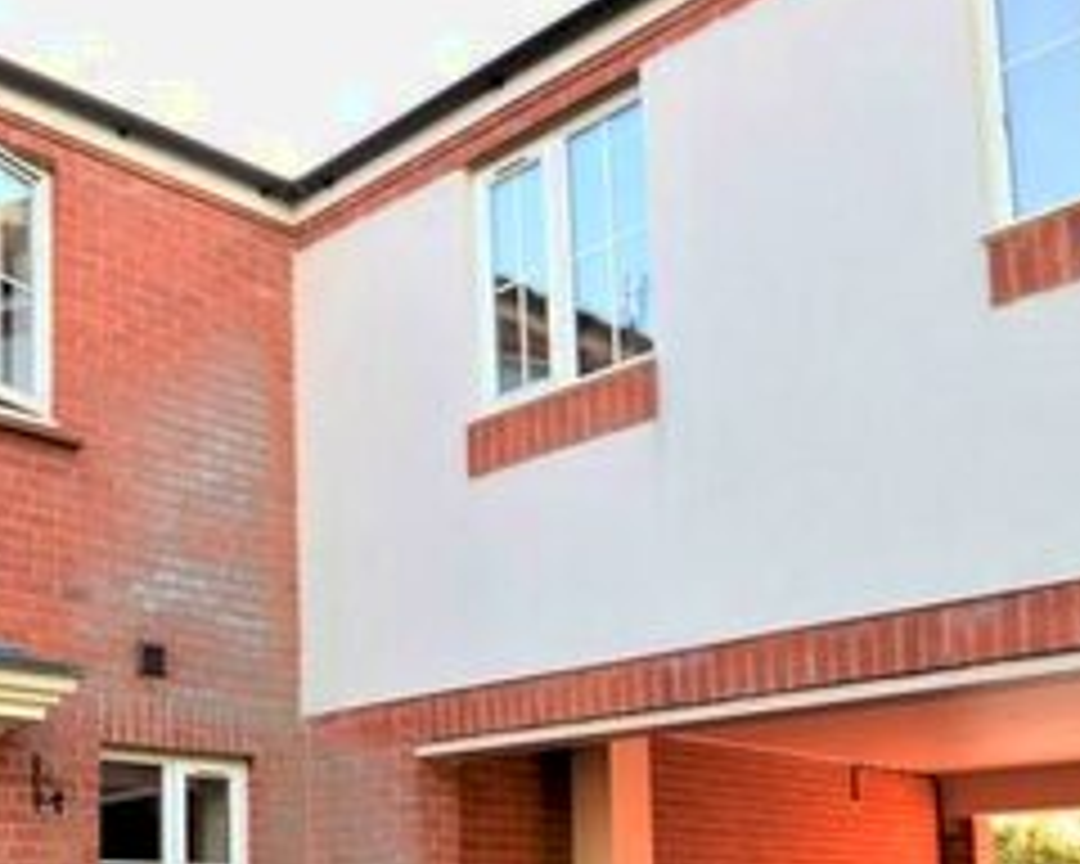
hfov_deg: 41.1
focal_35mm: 41
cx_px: 99
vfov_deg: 34.2
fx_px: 1311
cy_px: 803
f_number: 6.3
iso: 400
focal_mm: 10
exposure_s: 1/160
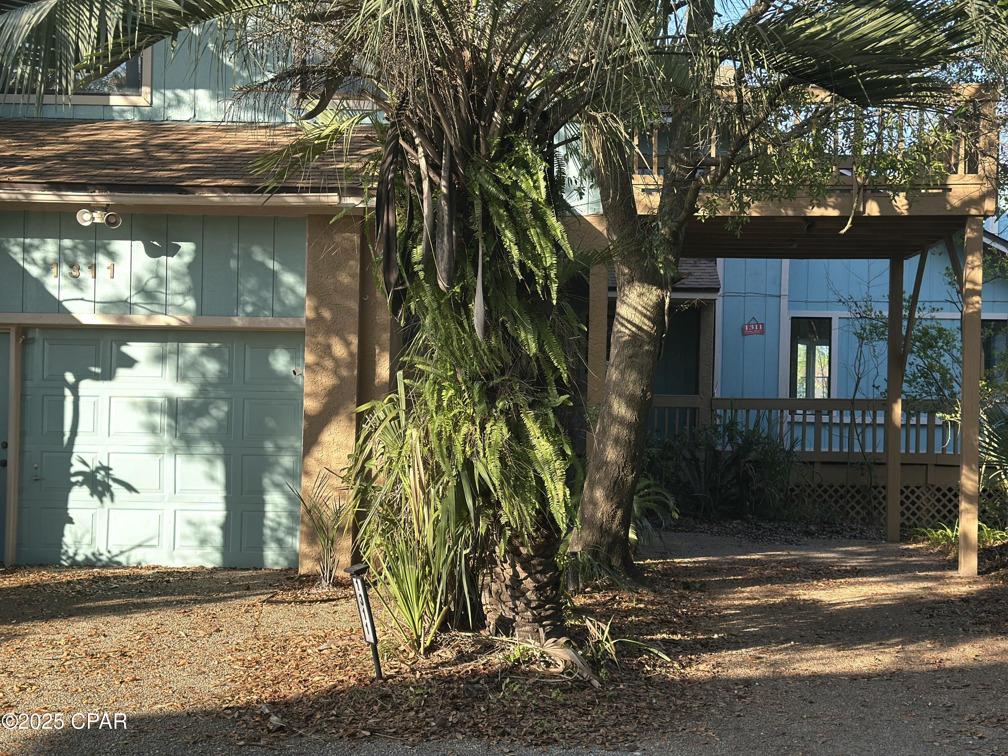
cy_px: 378
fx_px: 1398
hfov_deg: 39.7
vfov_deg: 30.3
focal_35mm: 48
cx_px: 504
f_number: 1.78
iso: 80
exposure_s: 1/694
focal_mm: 6.86
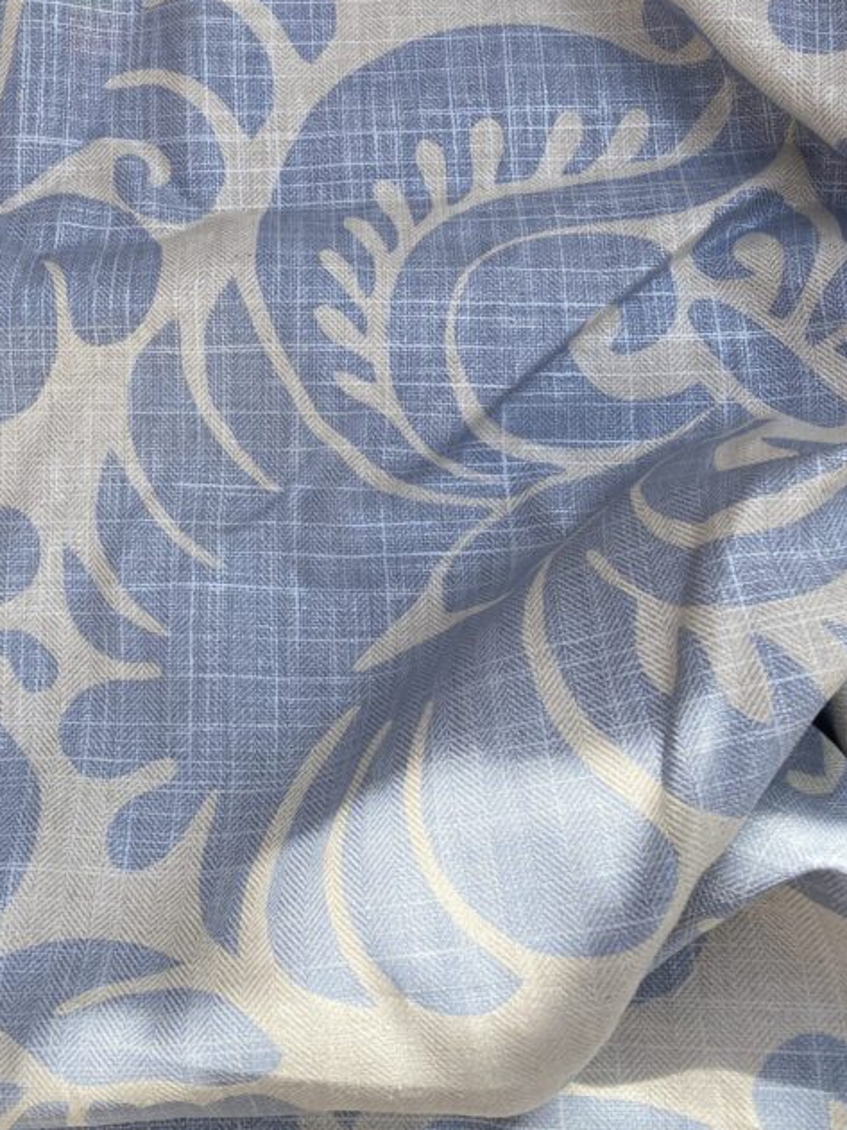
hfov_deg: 32.6
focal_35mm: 44
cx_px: 279
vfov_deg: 41.7
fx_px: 1436
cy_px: 280
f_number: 1.8
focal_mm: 4.25
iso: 32
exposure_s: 1/1082
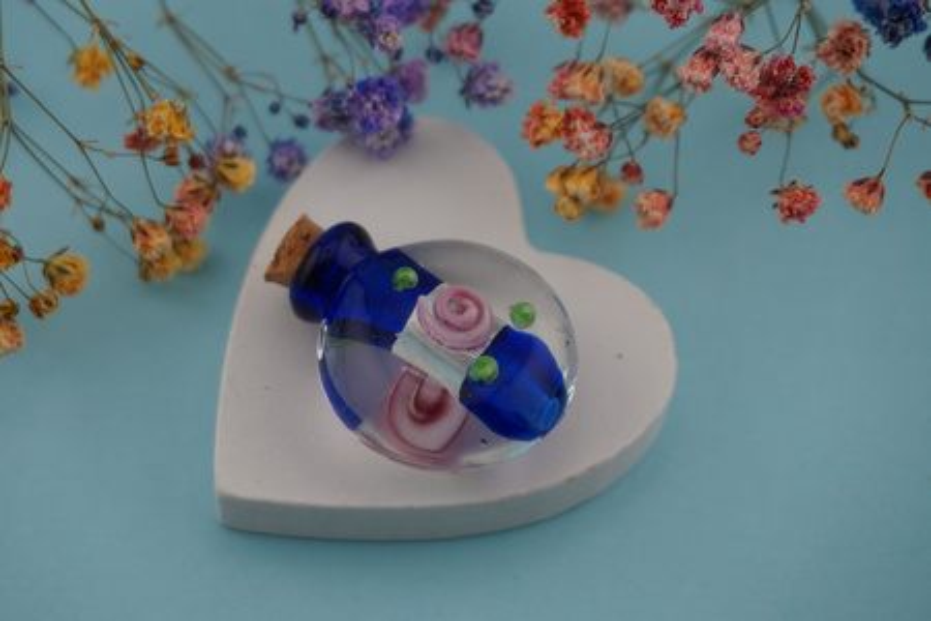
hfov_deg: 31.2
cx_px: 466
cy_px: 310
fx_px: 1668
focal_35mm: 64
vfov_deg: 21.1
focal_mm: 43
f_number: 6.3
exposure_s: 1/100
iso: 100
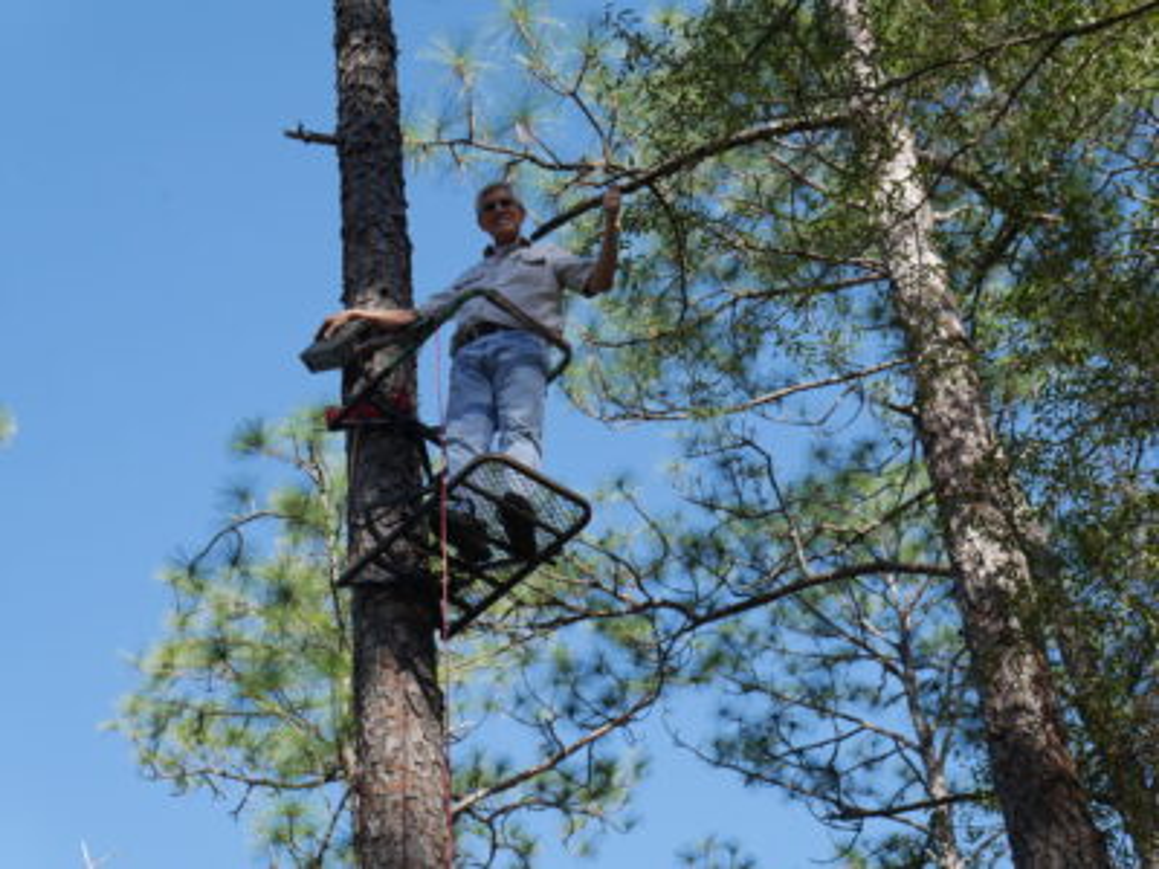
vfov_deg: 23.7
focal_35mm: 62
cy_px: 434
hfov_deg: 31.2
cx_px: 580
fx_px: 2076
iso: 200
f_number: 7.1
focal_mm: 31
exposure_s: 1/200
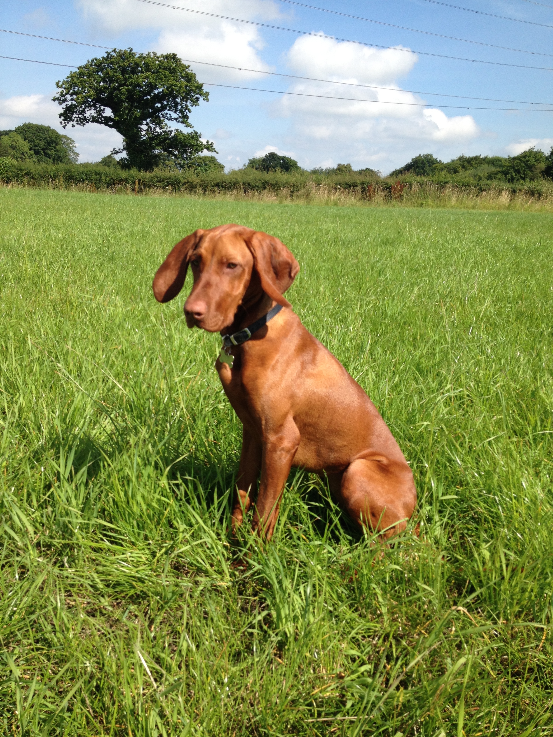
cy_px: 368
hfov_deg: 40.7
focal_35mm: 35
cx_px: 276
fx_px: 746
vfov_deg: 52.6
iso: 50
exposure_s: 1/1314
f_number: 2.4
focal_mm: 4.28
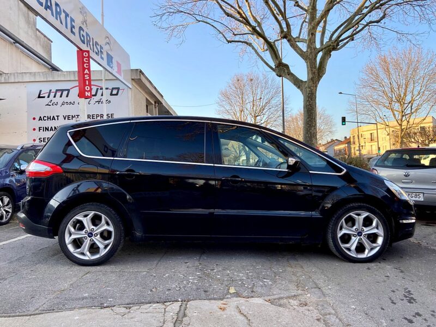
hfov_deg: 67.3
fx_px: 327
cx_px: 218
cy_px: 164
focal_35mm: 26
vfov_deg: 53.1
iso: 32
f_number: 1.8
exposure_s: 1/508
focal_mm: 4.25
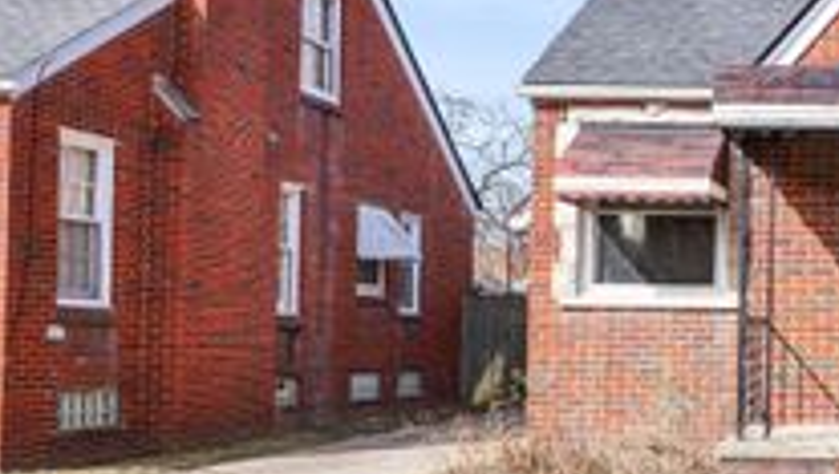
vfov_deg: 22.6
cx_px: 940
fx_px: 1180
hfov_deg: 33.6
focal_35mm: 53
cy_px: 306
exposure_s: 1/80
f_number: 7.1
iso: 100
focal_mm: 21
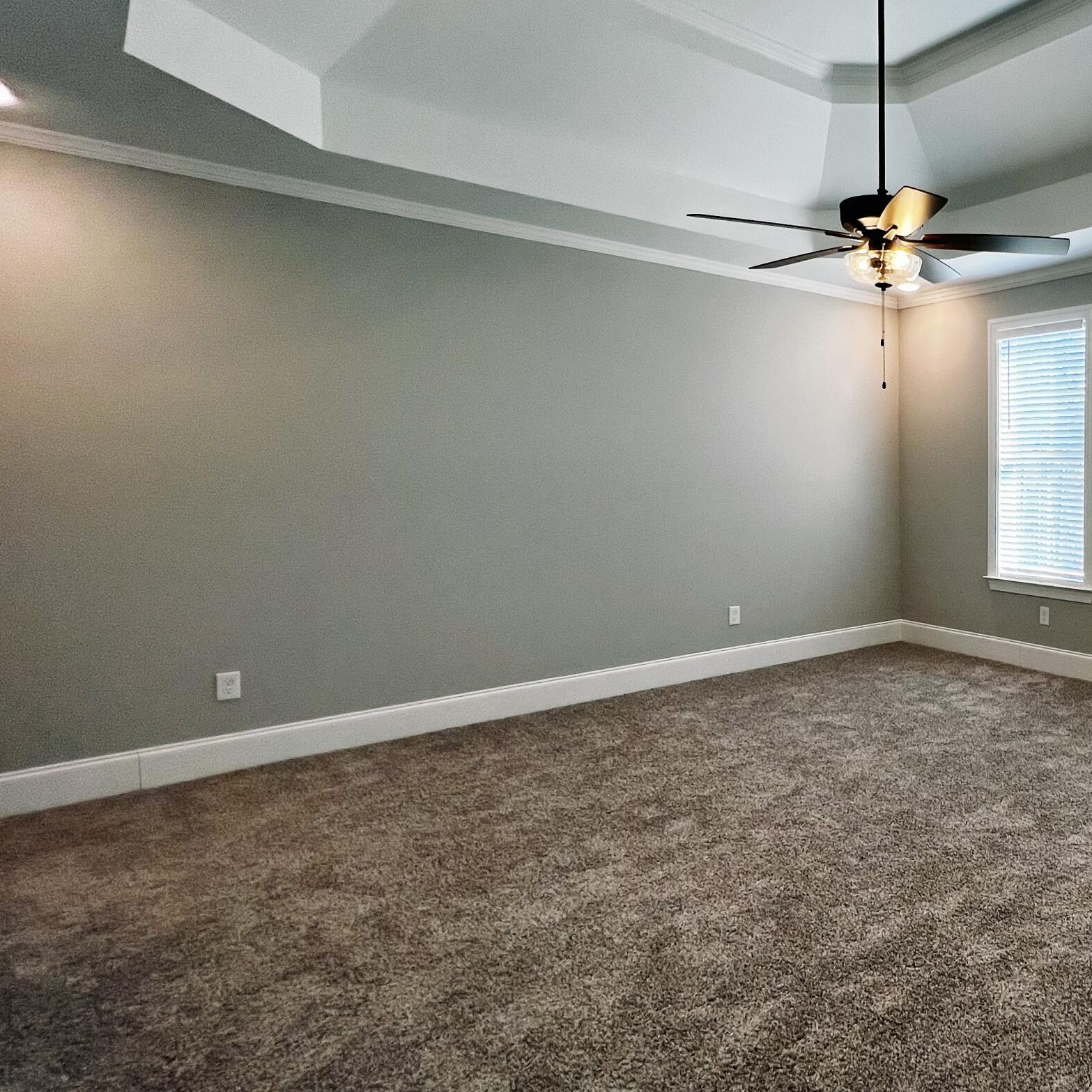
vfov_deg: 69.6
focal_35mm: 22
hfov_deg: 58.1
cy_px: 518
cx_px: 1010
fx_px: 785
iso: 80
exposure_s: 1/120
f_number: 1.8
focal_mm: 1.57
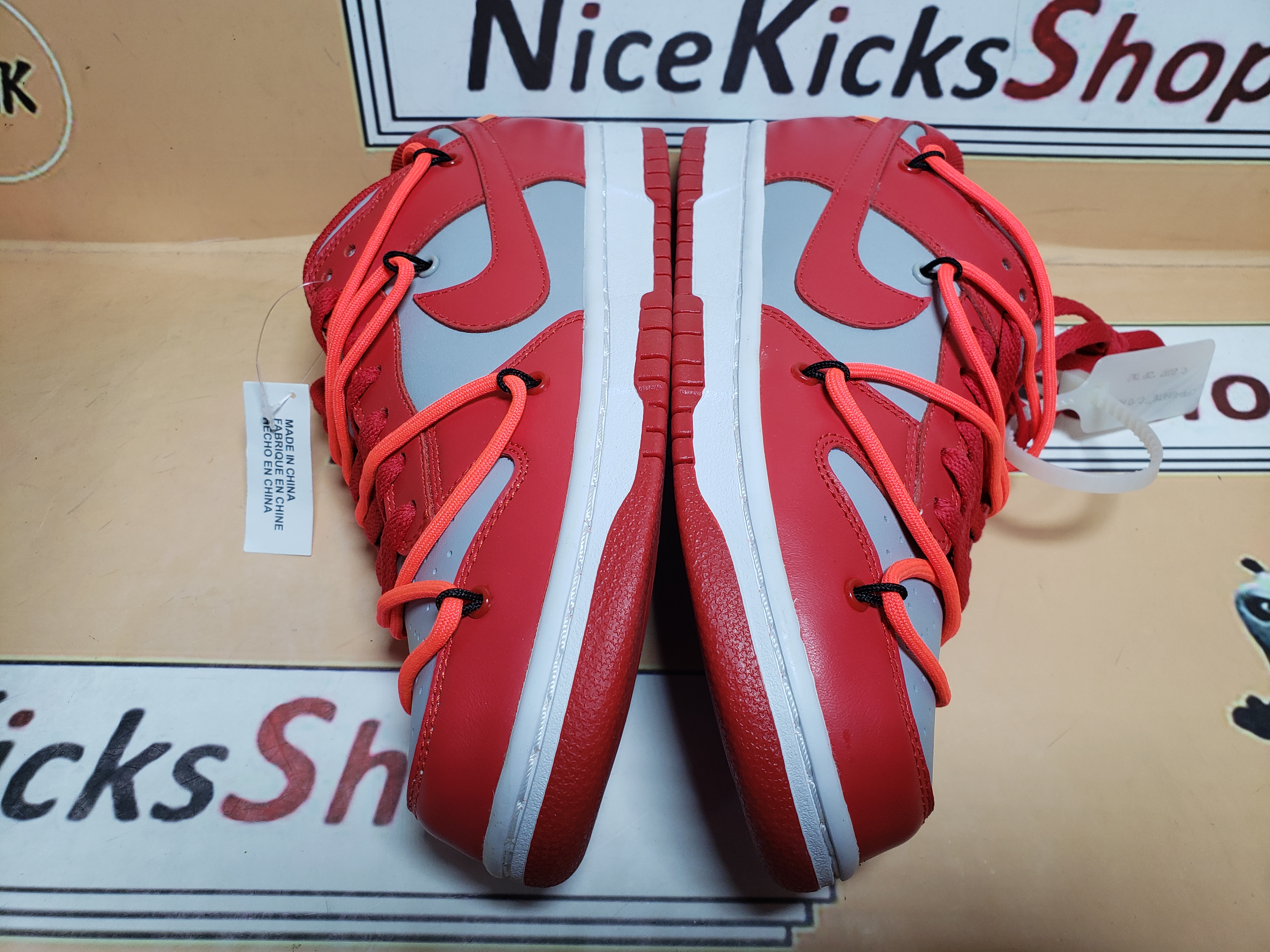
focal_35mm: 26
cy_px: 476
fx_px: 954
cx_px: 635
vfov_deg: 53.1
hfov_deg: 67.3
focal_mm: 4.3
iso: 50
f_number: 2.4
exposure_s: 1/261
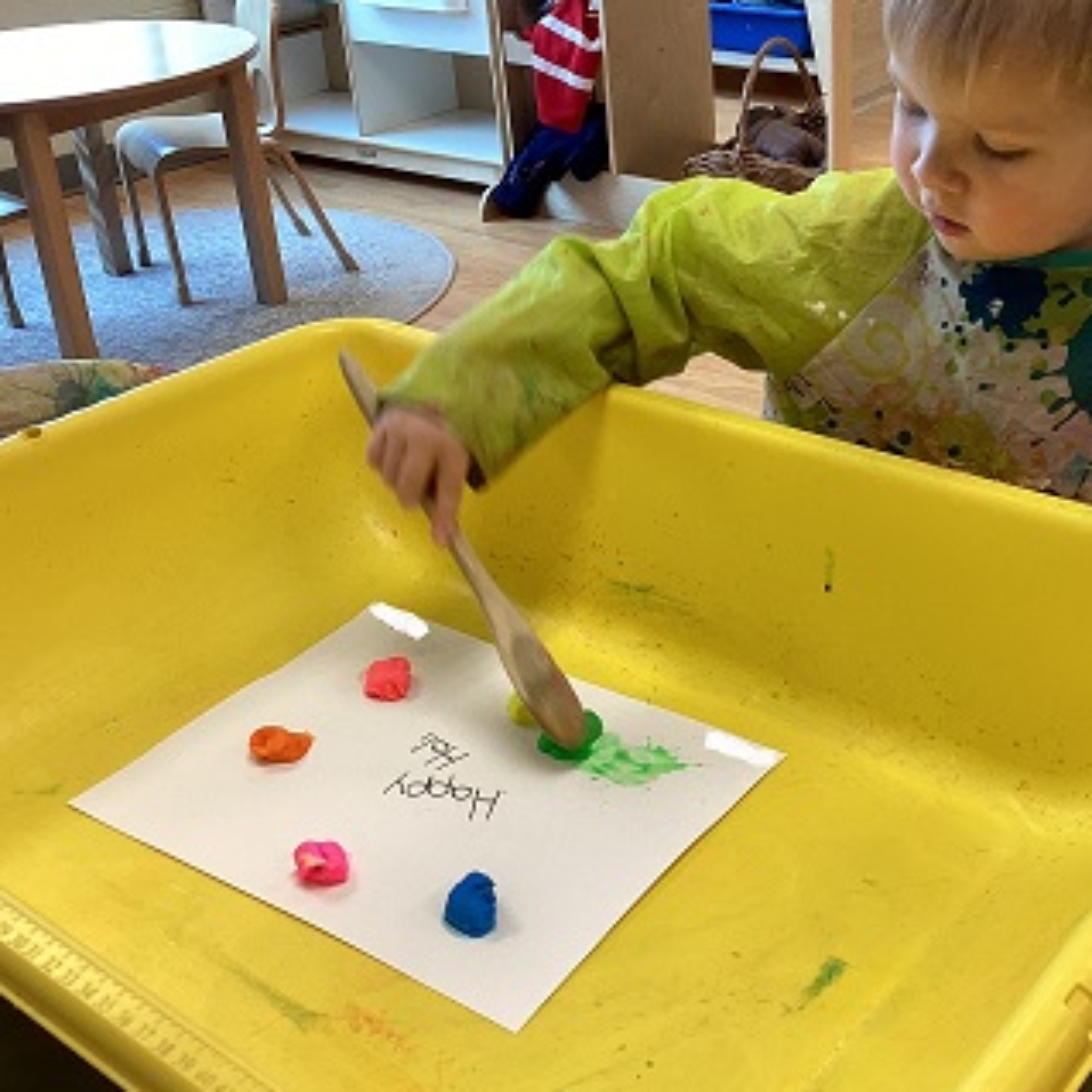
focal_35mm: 43
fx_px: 1535
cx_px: 688
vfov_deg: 39.1
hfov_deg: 38.9
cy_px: 474
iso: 64
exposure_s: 1/60
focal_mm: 3.3
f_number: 2.4
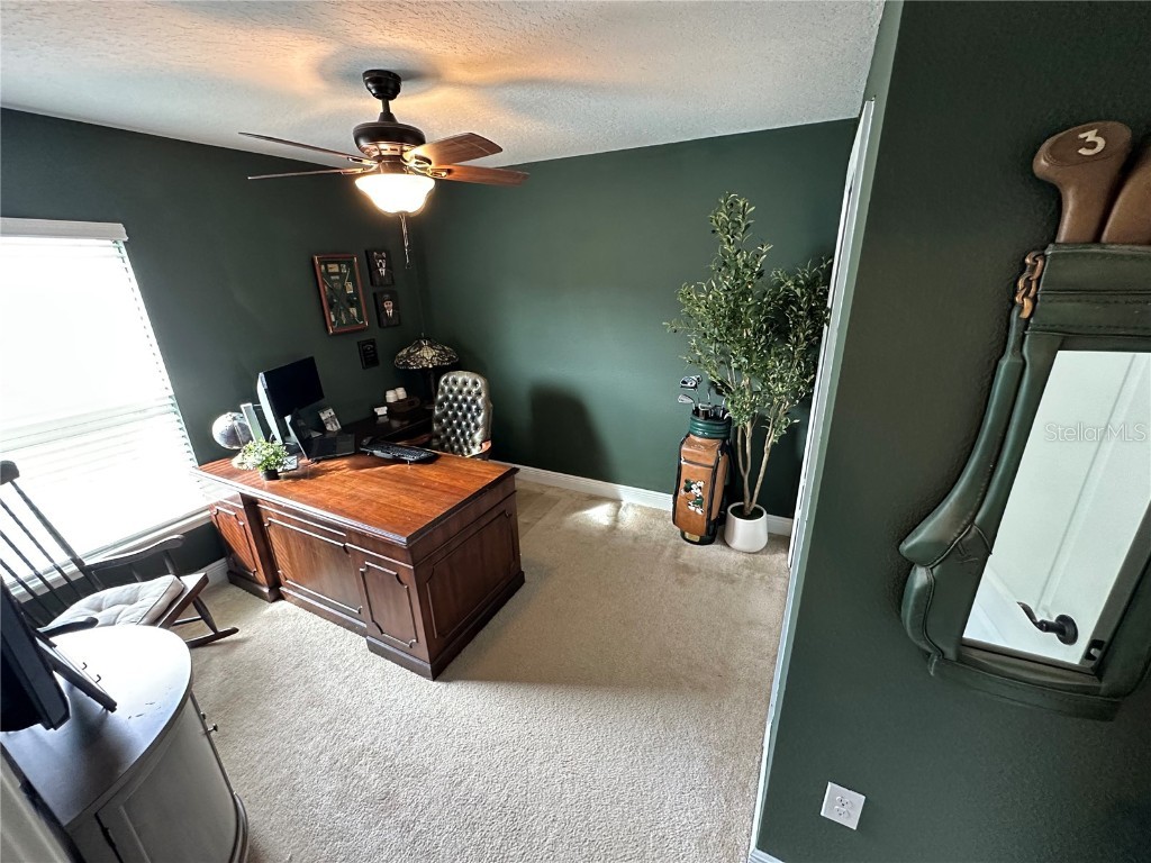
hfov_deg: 102.1
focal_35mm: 14
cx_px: 576
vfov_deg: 85.7
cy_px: 432
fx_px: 466
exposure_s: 1/60
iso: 640
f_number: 2.2
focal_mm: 2.22
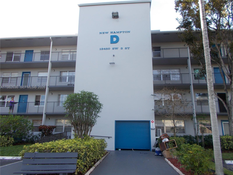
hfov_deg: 67.3
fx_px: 175
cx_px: 116
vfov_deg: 53.1
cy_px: 88
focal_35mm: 26
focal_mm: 4.6
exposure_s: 1/160
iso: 80
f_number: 3.2
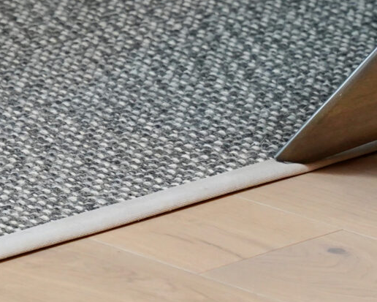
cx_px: -114
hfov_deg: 5.9
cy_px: 133
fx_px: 3638
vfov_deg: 4.7
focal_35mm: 326
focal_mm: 70
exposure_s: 1/160
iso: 2000
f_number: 2.8
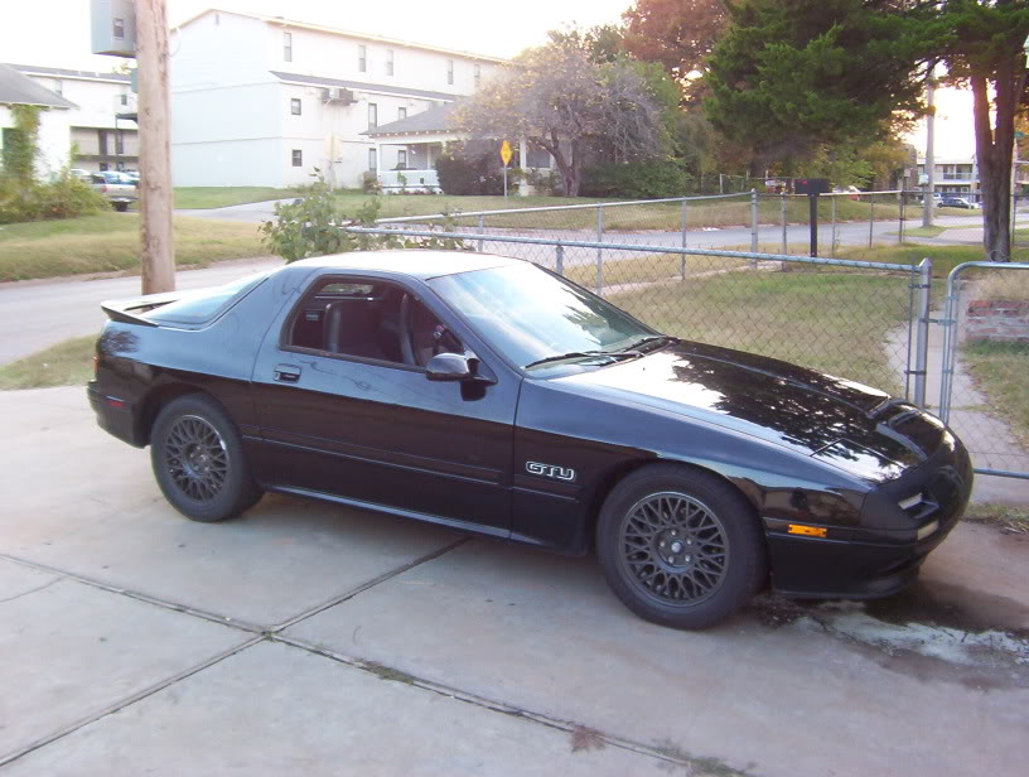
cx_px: 514
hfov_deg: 51.2
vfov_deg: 39.8
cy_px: 388
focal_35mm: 36
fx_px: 1073
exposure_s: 1/41.7
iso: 100
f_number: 2.76
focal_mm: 5.54
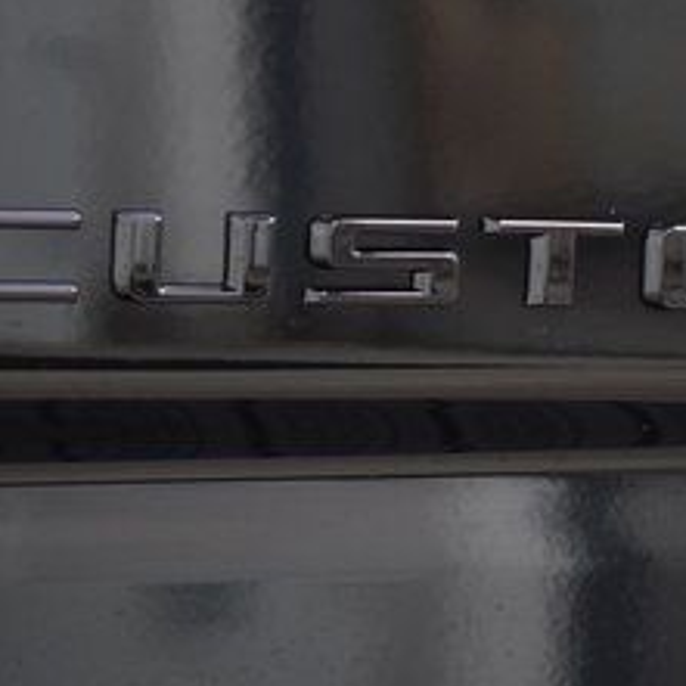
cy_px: 206
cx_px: 394
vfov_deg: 6.8
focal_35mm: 258
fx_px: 5785
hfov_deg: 6.8
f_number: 2.8
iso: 1600
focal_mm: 70
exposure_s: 1/30
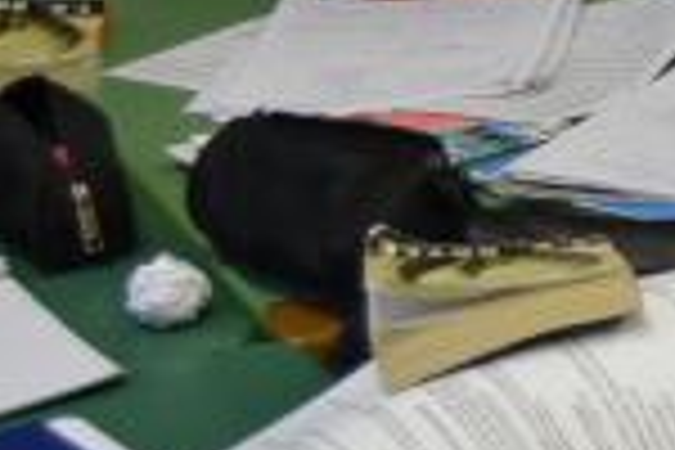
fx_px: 2794
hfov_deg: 12.2
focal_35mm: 149
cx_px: 1354
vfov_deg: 9.2
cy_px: 43
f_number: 3.8
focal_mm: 24
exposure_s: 1/60
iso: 400
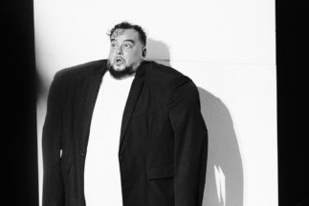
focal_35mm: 225
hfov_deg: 9.2
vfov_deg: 6.1
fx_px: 1930
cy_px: 99
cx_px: 127
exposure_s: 1/60
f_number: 4
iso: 4000
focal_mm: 115
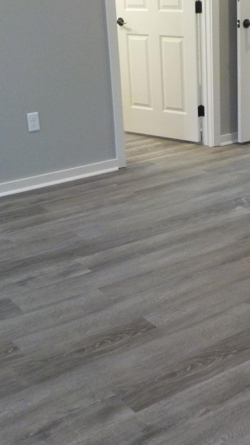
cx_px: 195
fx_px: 624
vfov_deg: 39.2
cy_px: 219
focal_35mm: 53
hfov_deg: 22.4
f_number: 3.3
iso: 320
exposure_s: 1/30
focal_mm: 4.1
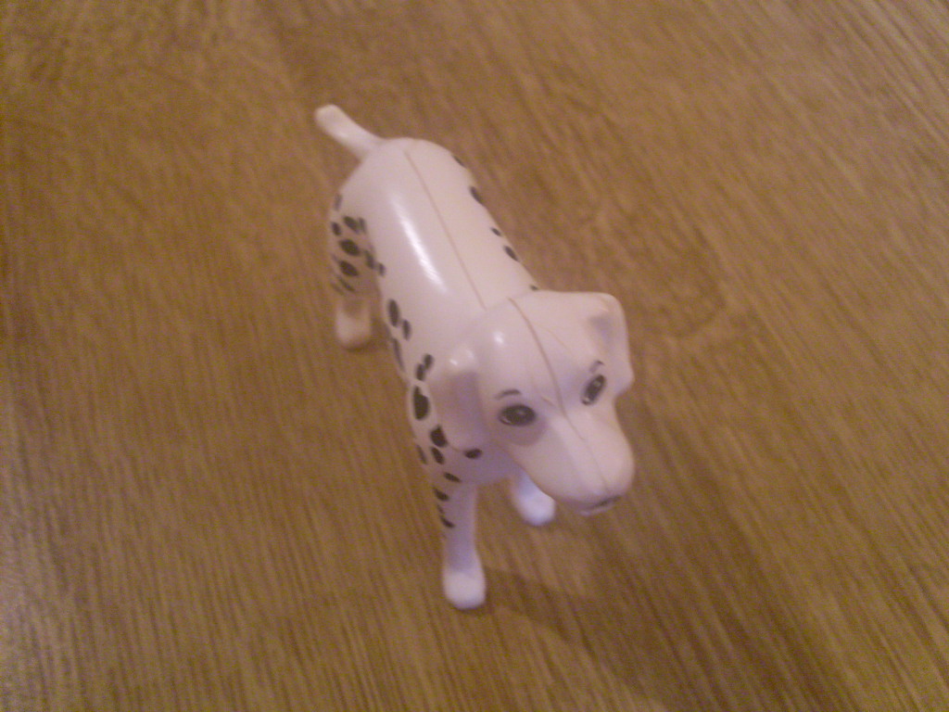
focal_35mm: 38
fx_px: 1042
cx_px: 474
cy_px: 356
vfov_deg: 37.7
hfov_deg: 49.0
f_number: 2.8
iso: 200
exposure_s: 1/20
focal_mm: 6.3
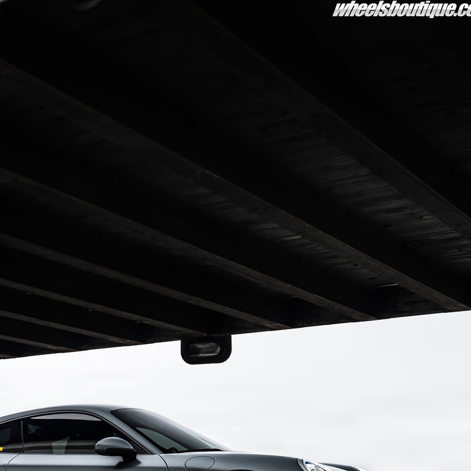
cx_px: 22
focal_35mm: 67
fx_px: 1031
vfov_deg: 25.5
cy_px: 332
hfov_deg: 24.8
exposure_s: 1/125
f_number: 6.3
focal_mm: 32
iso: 160
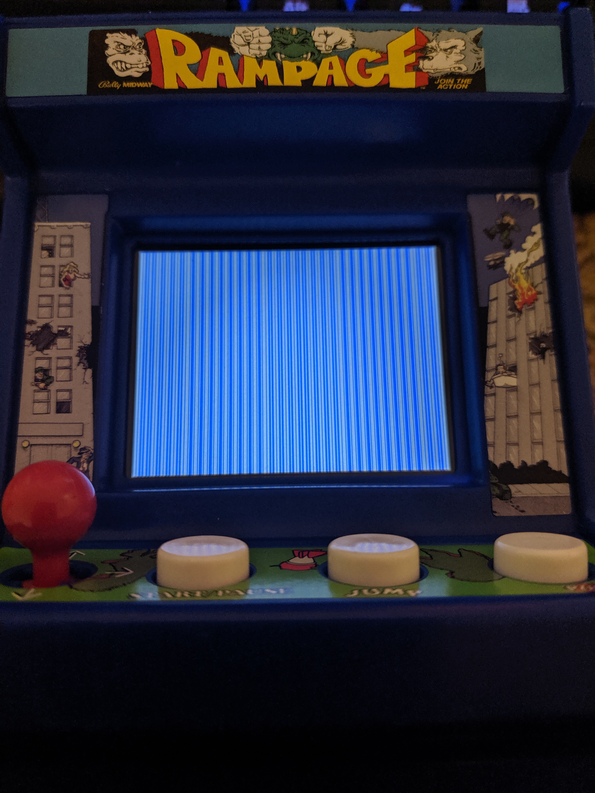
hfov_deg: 51.4
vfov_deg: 65.3
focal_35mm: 27
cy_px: 396
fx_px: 619
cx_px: 298
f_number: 1.8
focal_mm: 4.44
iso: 143
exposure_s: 1/60
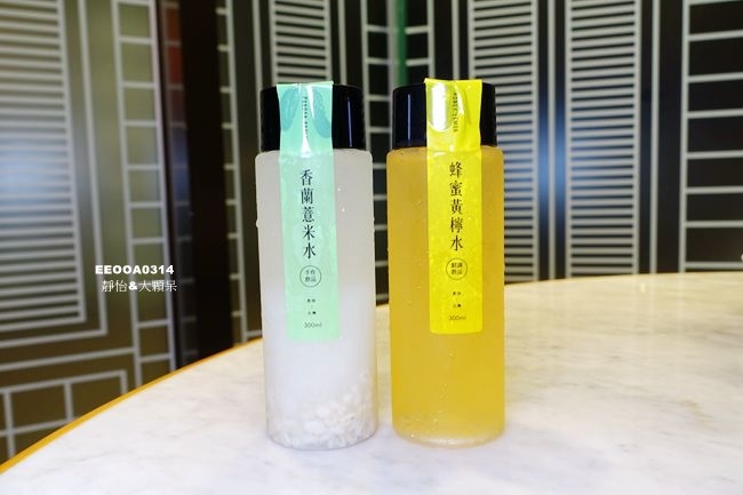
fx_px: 619
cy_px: 248
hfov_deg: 61.9
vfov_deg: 43.6
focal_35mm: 30
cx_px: 372
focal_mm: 10.89
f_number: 2.8
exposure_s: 1/50
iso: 125
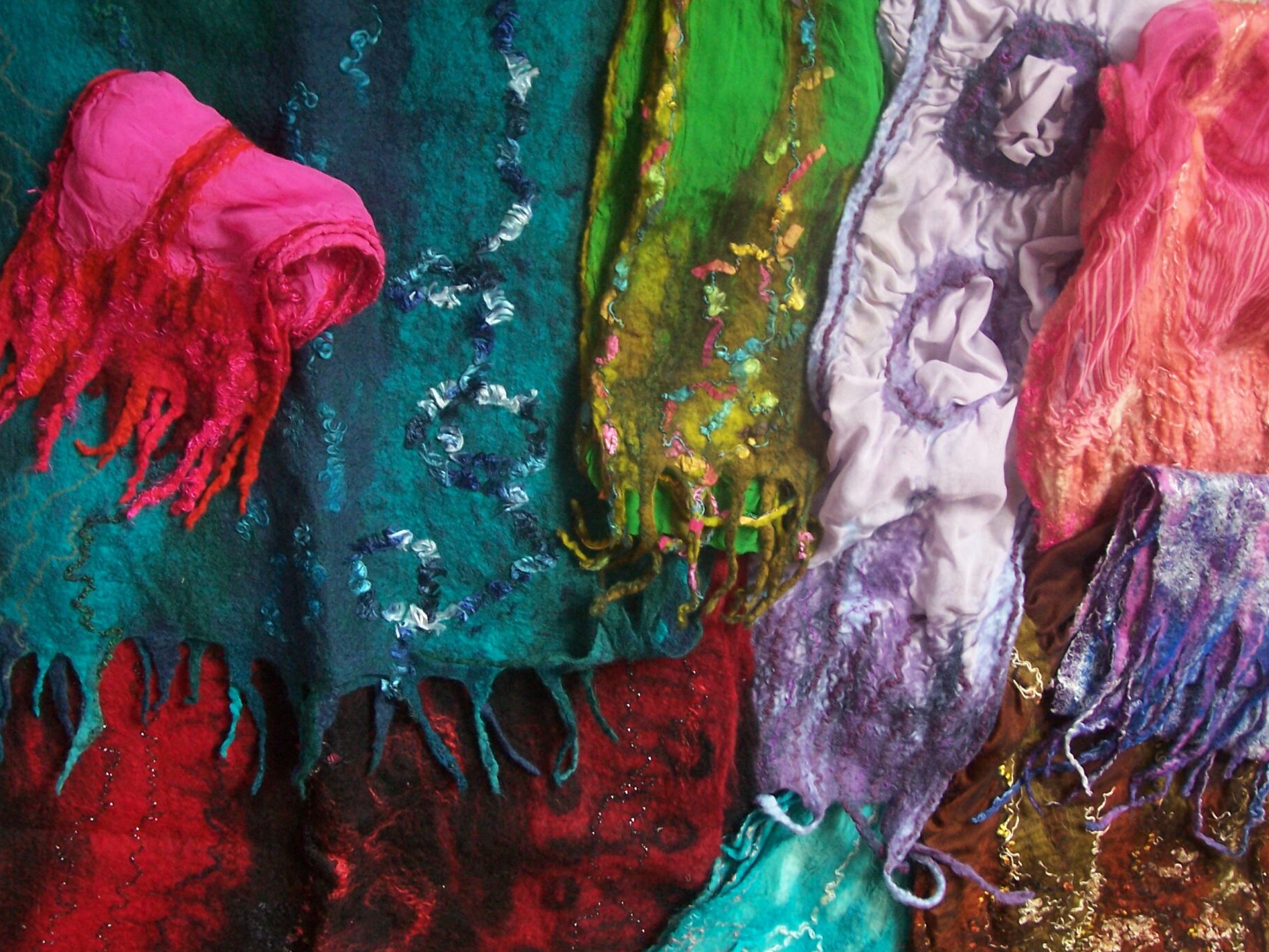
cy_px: 474
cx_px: 612
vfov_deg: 32.9
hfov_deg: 42.9
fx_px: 1613
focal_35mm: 44
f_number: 3
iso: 160
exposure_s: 1/15
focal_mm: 7
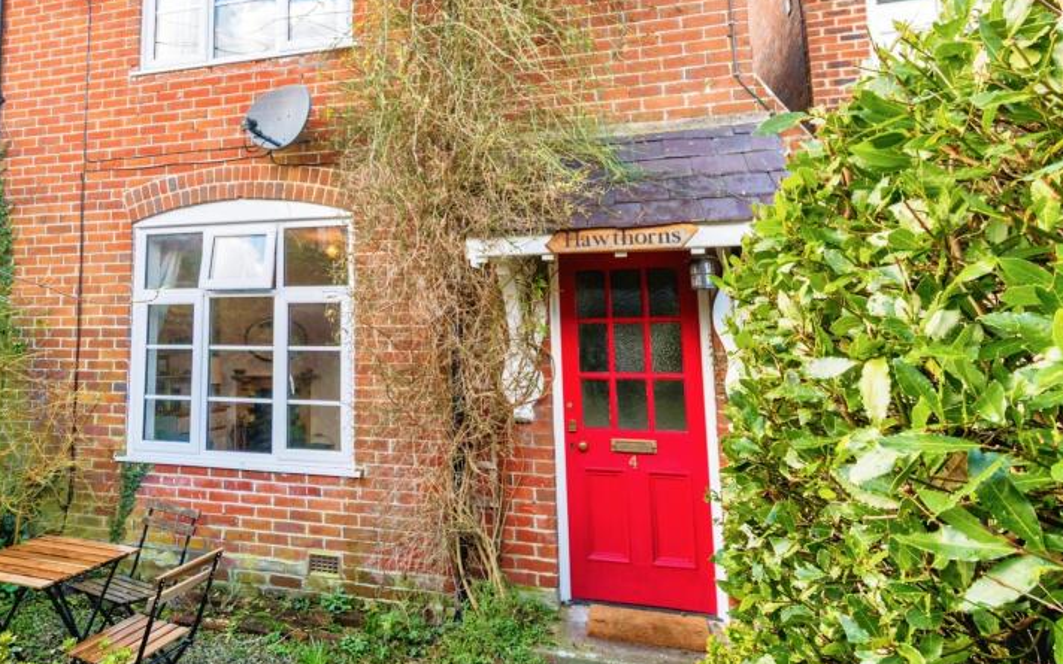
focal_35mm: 22
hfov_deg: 78.6
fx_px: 637
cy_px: 189
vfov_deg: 53.2
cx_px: 418
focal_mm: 10
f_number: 8
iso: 400
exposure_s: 1/100
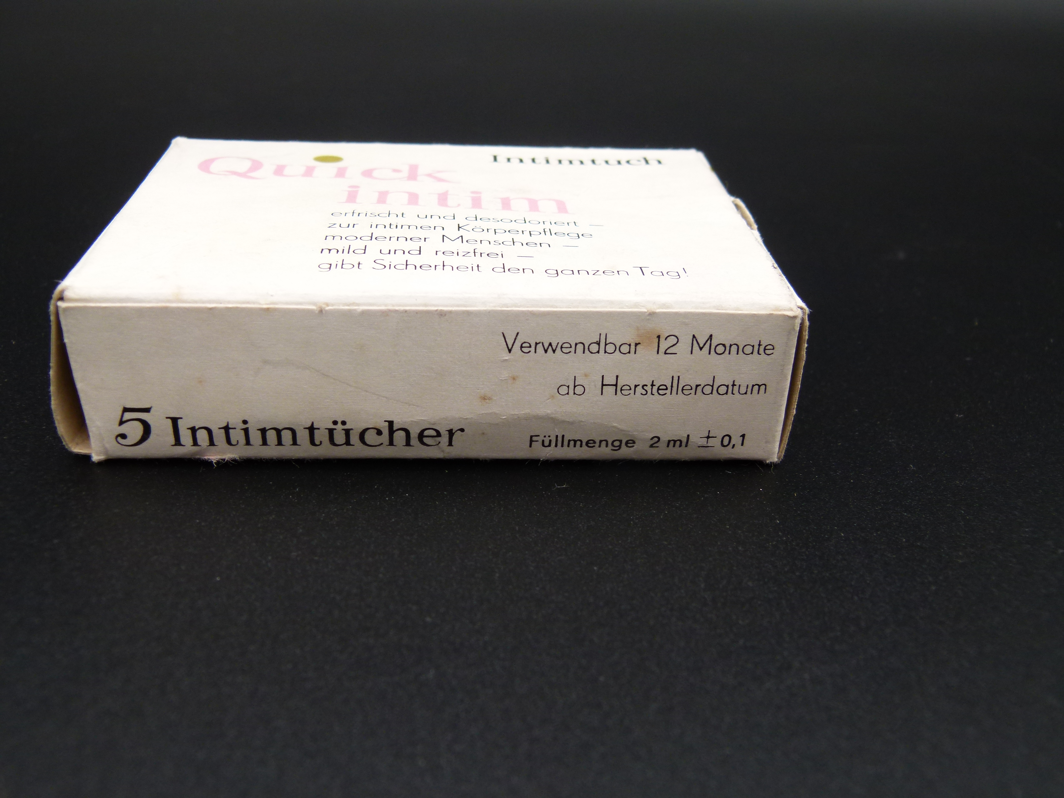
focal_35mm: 36
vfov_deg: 39.7
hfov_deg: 51.4
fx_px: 1107
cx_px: 532
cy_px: 399
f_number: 3.1
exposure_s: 1/60
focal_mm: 6.5
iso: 100
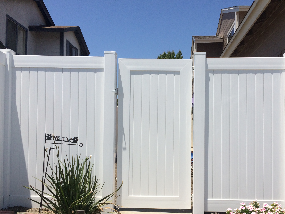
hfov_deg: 51.2
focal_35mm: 36
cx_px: 164
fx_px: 296
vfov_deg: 39.5
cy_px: 129
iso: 32
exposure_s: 1/3731
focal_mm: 4.15
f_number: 2.2
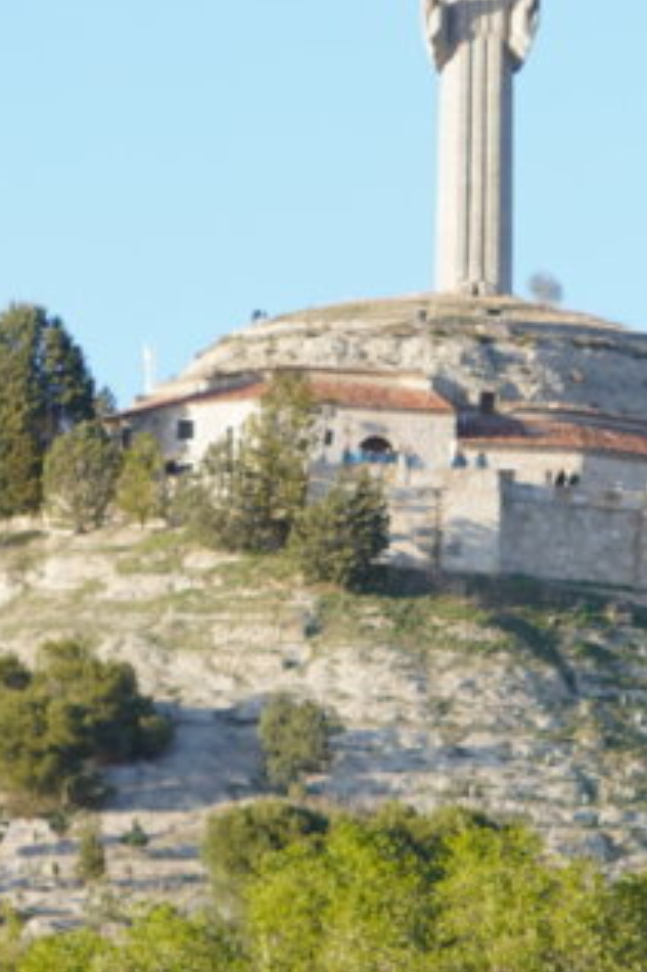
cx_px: 770
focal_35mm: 333
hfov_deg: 4.1
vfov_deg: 6.2
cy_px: 1176
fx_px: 8987
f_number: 5.6
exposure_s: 1/160
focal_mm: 55
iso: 100
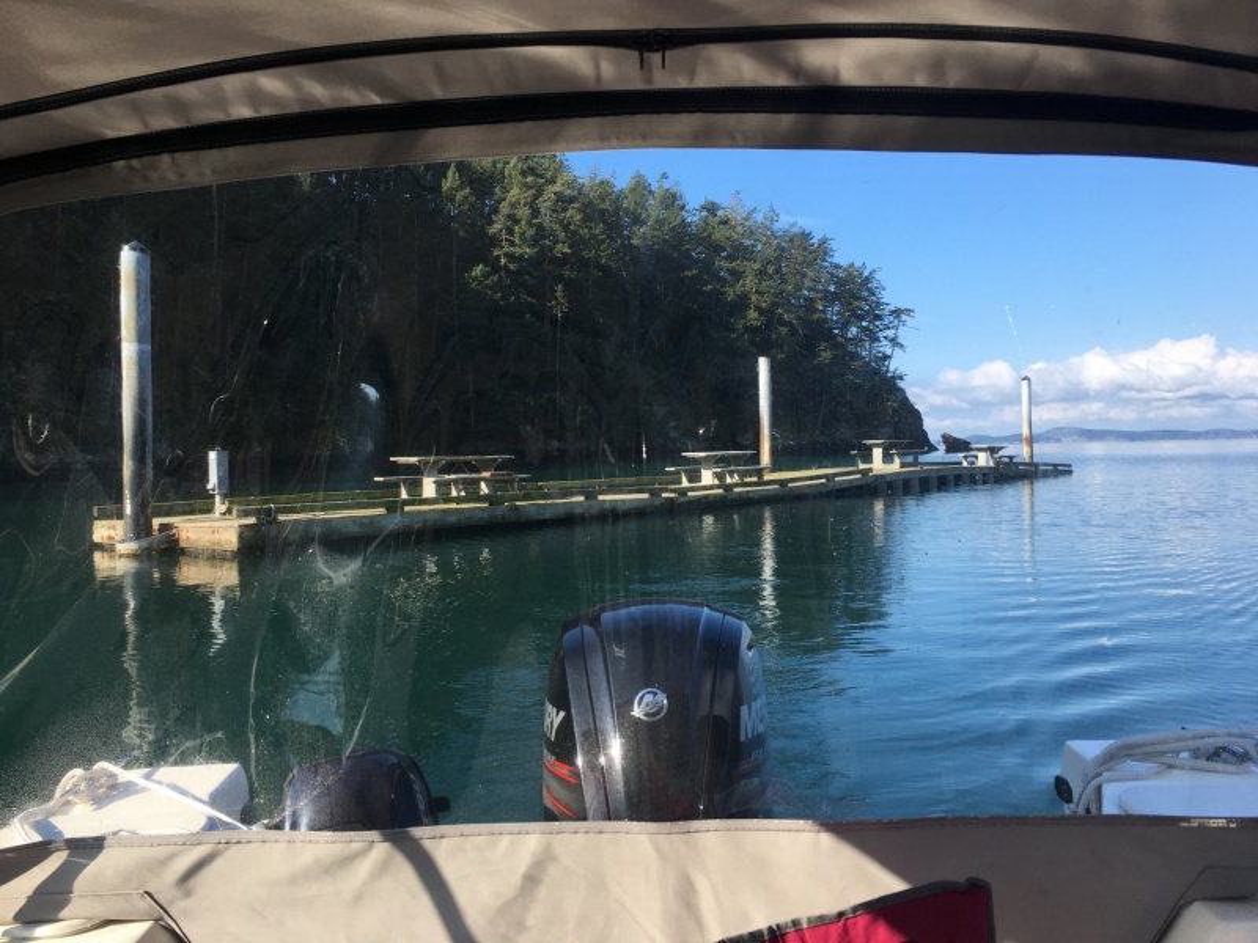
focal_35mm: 29
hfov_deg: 61.7
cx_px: 629
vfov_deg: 48.2
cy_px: 472
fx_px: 1054
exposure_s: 1/845
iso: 25
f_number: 2.2
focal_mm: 4.15
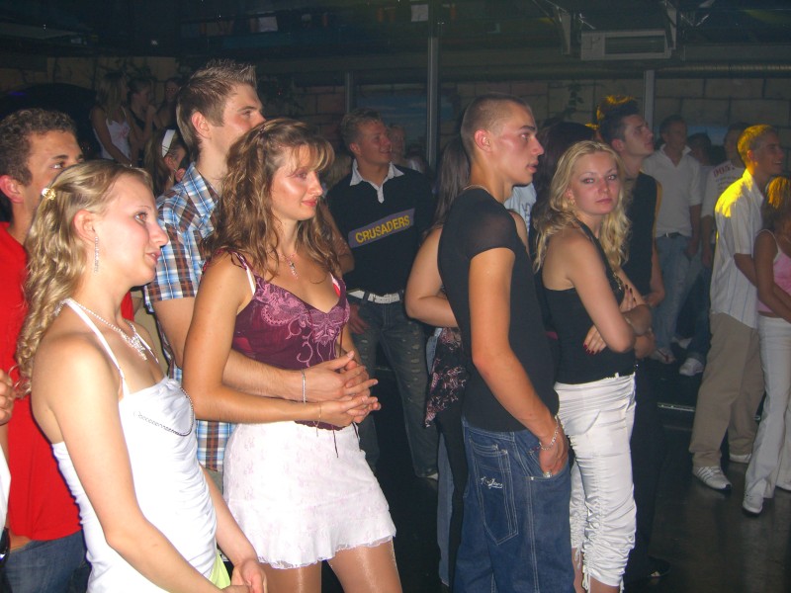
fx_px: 868
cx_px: 396
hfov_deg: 49.0
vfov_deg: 37.7
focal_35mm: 38
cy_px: 296
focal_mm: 7.9
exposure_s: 1/60
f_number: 2.8
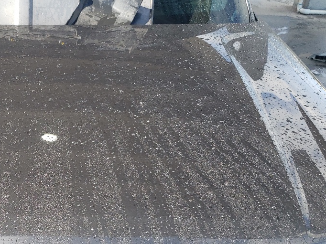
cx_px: 39
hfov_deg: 30.4
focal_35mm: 61
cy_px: 190
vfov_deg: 23.7
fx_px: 574
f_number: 1.5
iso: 50
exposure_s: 1/625
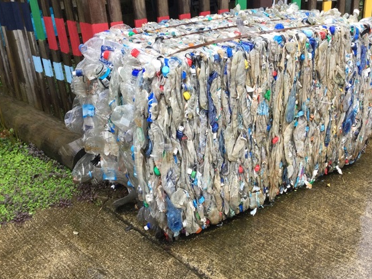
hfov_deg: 48.7
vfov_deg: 37.7
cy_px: 127
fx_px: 408
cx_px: 219
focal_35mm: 38
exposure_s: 1/100
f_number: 2.4
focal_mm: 3.3
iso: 25
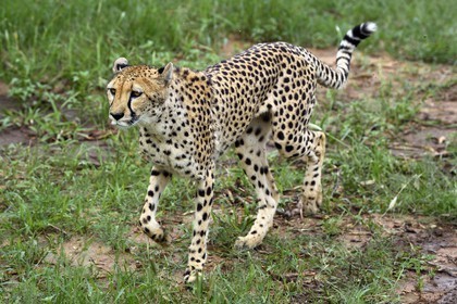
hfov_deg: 12.1
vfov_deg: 8.1
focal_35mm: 170
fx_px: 2158
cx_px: 228
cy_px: 152
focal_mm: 170
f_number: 5.6
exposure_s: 1/1600
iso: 800
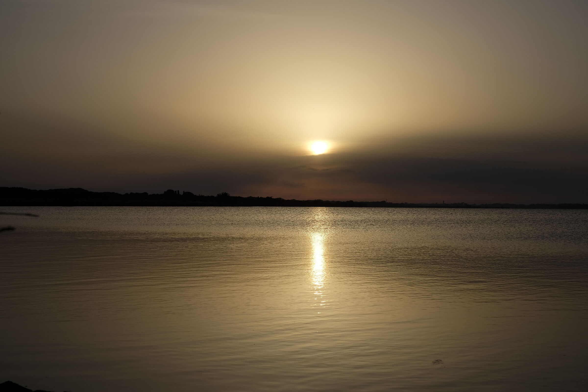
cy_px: 196
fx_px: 866
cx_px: 294
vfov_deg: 25.5
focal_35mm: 53
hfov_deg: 37.5
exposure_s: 1/800
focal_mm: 35
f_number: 10
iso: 200
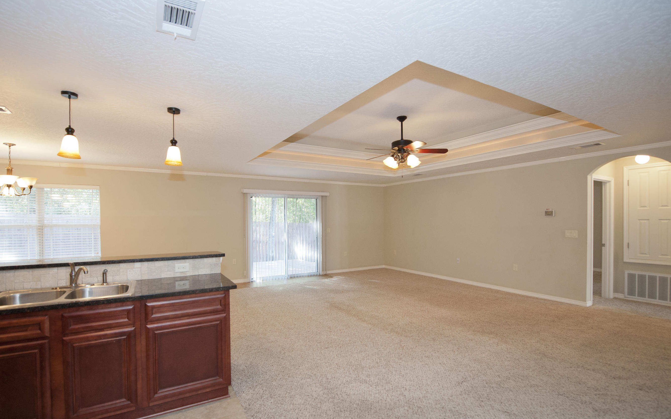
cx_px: 316
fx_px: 293
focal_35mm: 16
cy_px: 219
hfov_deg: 97.7
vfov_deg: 71.2
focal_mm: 14
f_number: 3.2
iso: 1000
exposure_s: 1/125
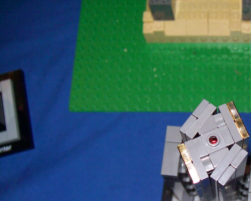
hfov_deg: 30.5
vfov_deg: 25.1
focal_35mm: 60
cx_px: 209
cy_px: 149
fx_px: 446
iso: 80
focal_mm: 6
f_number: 2.7
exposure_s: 1/64
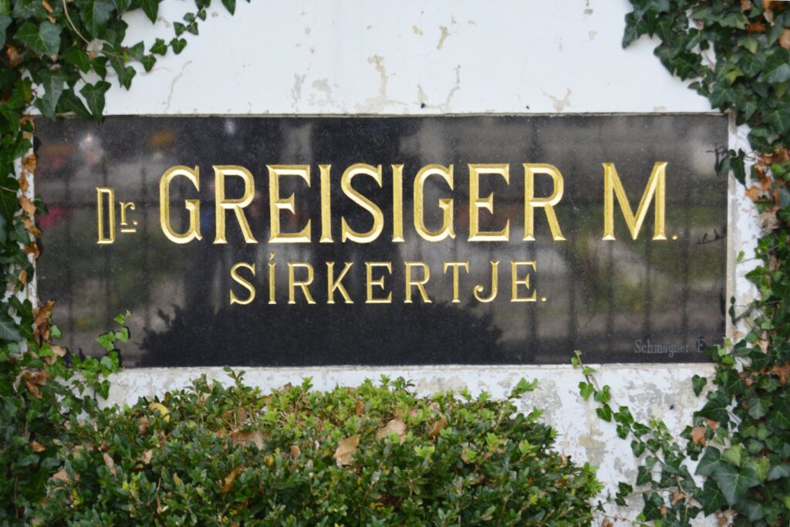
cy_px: 264
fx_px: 1811
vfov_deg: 16.6
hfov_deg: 24.6
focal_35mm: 82
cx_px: 395
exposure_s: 1/60
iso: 100
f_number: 5.6
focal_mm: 55
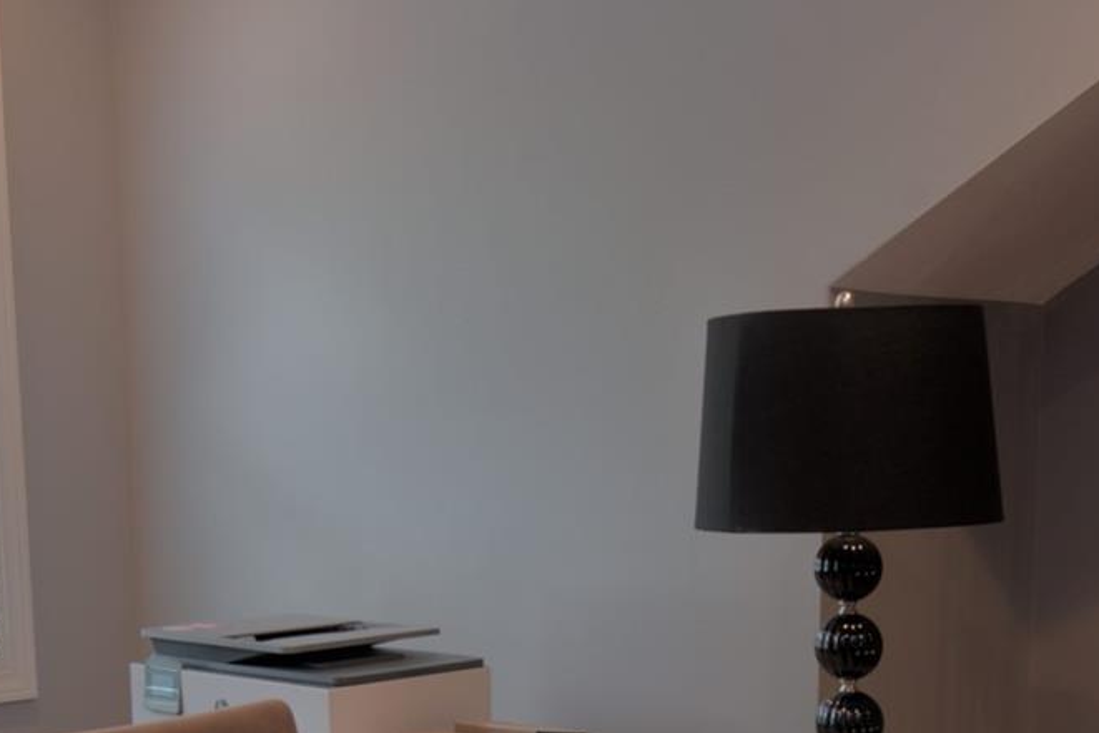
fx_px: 1893
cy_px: 785
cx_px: 615
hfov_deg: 32.3
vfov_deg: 21.0
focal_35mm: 62
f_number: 8
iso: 100
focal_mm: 20
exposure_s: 1/5
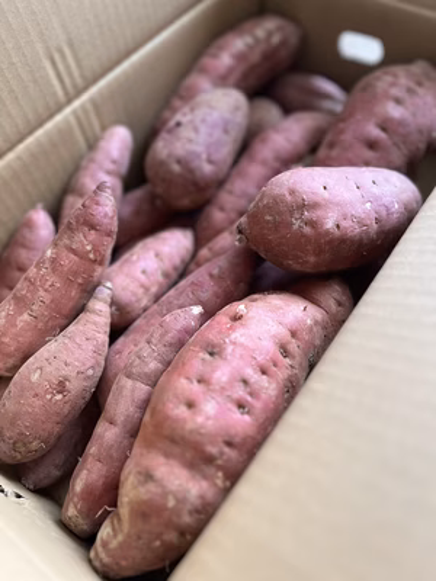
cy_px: 290
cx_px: 218
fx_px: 437
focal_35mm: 26
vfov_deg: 67.3
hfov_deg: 53.1
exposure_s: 1/40
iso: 400
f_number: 1.6
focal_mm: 5.1
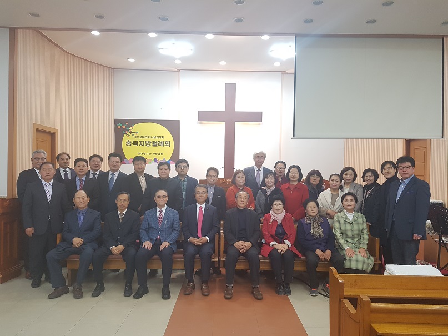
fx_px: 336
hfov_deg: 67.3
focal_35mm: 26
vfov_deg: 53.1
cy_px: 168
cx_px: 224
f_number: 1.7
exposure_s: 1/60
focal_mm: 4.2
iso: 160
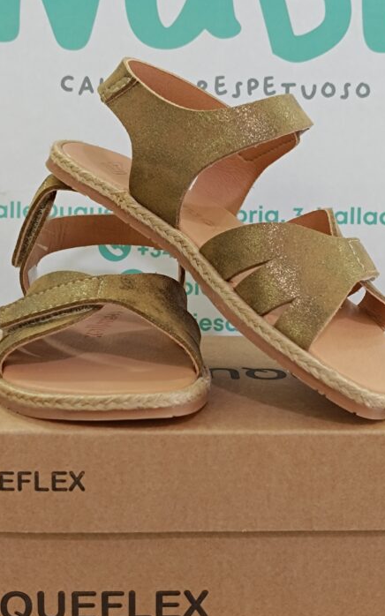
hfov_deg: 37.2
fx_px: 571
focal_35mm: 34
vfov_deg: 56.7
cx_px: 210
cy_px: 297
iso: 331
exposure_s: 1/50.1
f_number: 1.88
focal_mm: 5.59
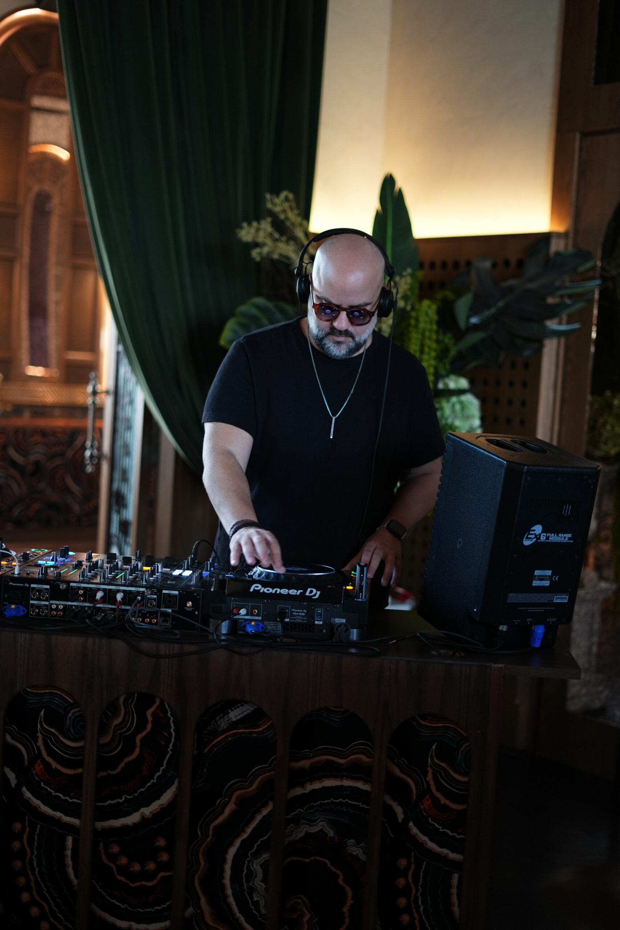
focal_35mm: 50
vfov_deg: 39.6
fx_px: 1291
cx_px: 310
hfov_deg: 27.0
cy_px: 465
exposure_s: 1/125
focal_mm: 50
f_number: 1.8
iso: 1250
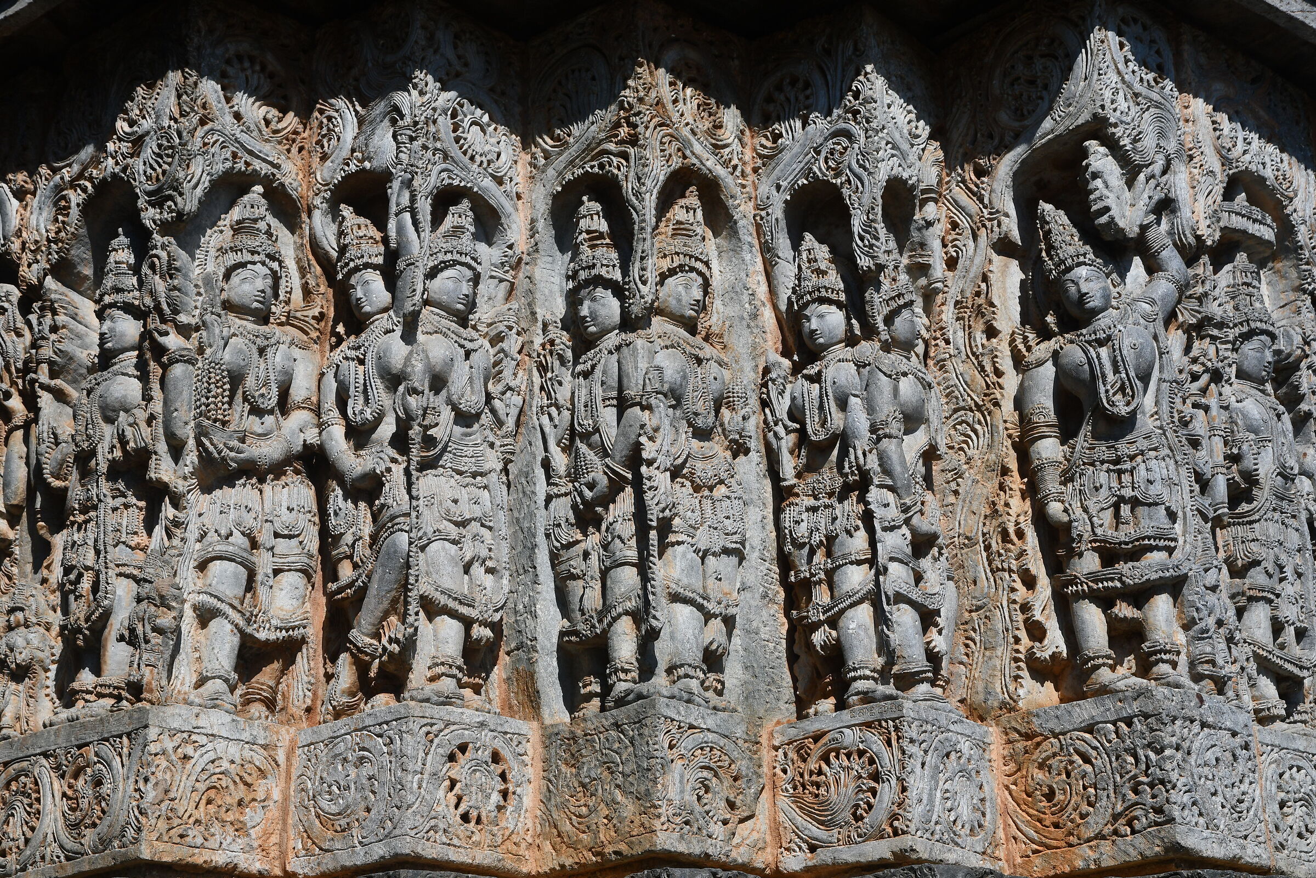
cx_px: 658
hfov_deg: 30.1
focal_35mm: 67
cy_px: 439
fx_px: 2449
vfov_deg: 20.3
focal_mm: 45
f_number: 10
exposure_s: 1/400
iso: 125
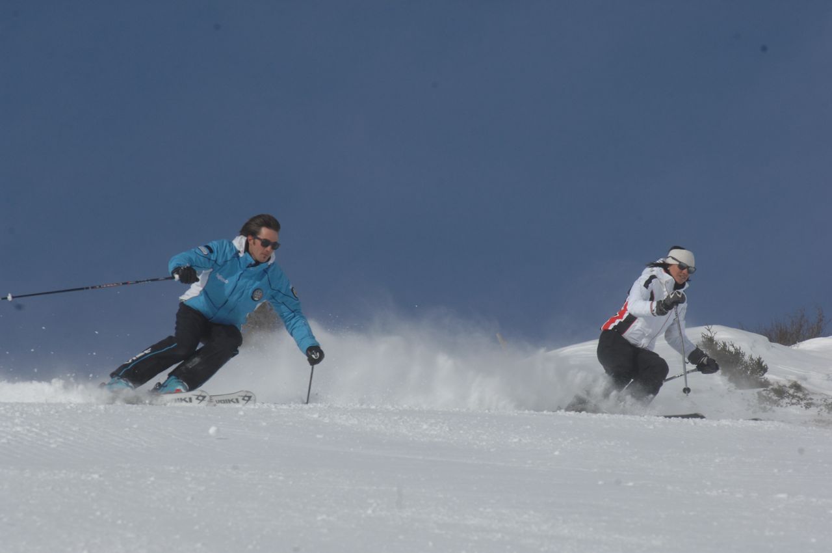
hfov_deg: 6.9
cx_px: 416
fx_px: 6924
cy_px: 276
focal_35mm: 300
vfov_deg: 4.6
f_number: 11
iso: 250
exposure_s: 1/800
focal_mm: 200
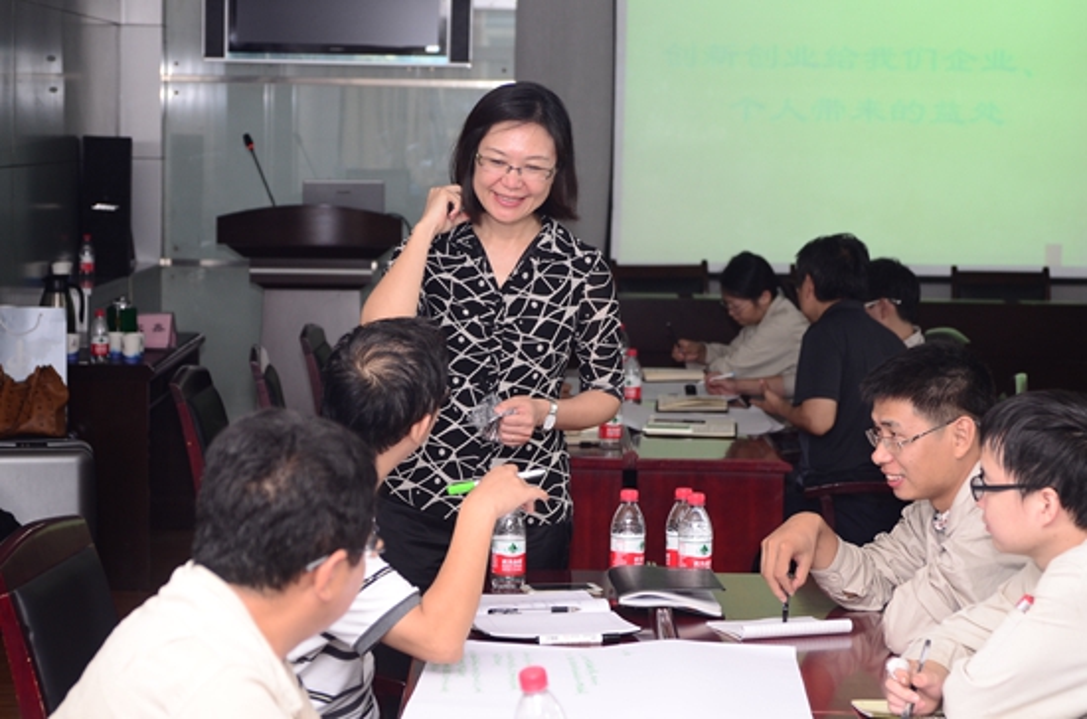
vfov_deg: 16.2
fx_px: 2530
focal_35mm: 84
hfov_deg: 24.2
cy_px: 360
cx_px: 544
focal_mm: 56
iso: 500
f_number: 3.8
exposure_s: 1/100
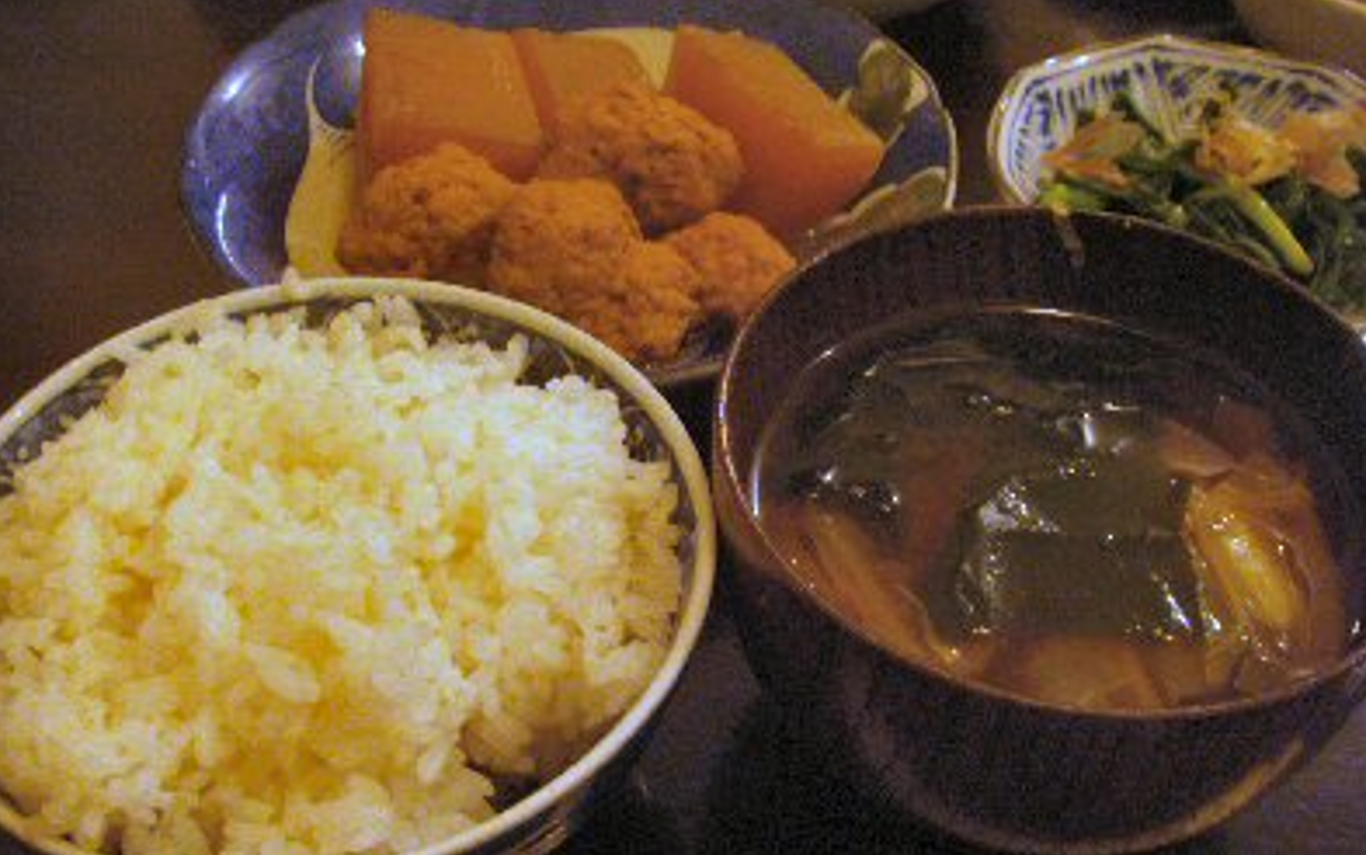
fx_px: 1527
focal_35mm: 41
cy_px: 445
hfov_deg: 48.2
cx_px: 678
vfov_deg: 31.3
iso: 320
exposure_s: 1/4
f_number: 3.3
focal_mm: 6.3
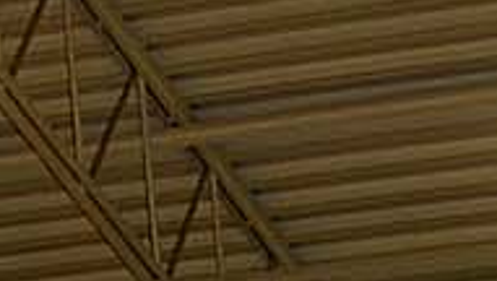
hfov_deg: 7.9
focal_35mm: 272
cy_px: 1745
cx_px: -14
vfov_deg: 3.7
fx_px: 3589
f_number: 4.5
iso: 400
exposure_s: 1/45
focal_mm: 24
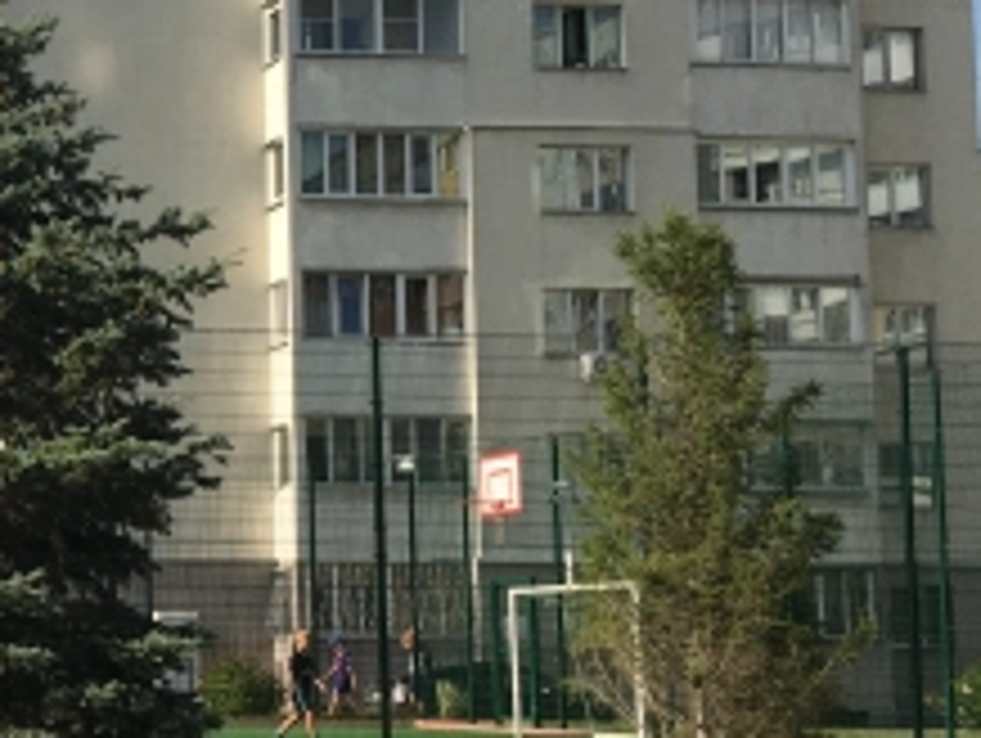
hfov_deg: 20.7
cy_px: 459
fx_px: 2355
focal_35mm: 83
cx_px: -414
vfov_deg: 17.8
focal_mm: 4.15
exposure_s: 1/1603
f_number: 2.2
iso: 25
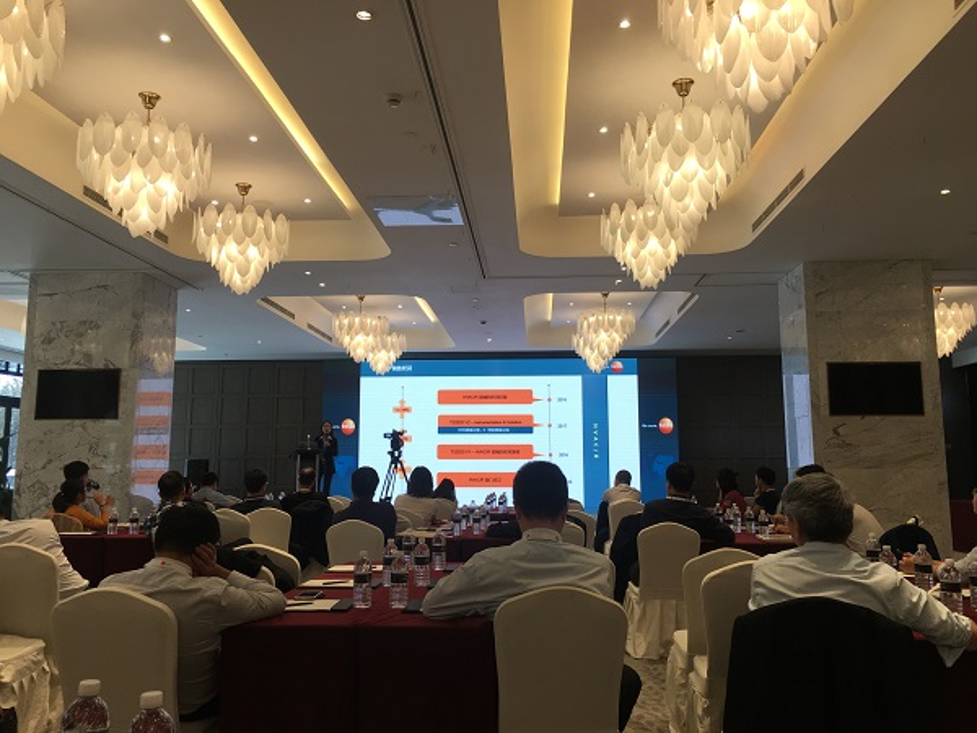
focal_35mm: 29
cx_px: 488
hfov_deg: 61.7
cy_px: 366
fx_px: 818
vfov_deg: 48.2
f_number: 2.2
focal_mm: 4.15
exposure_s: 1/100
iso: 40
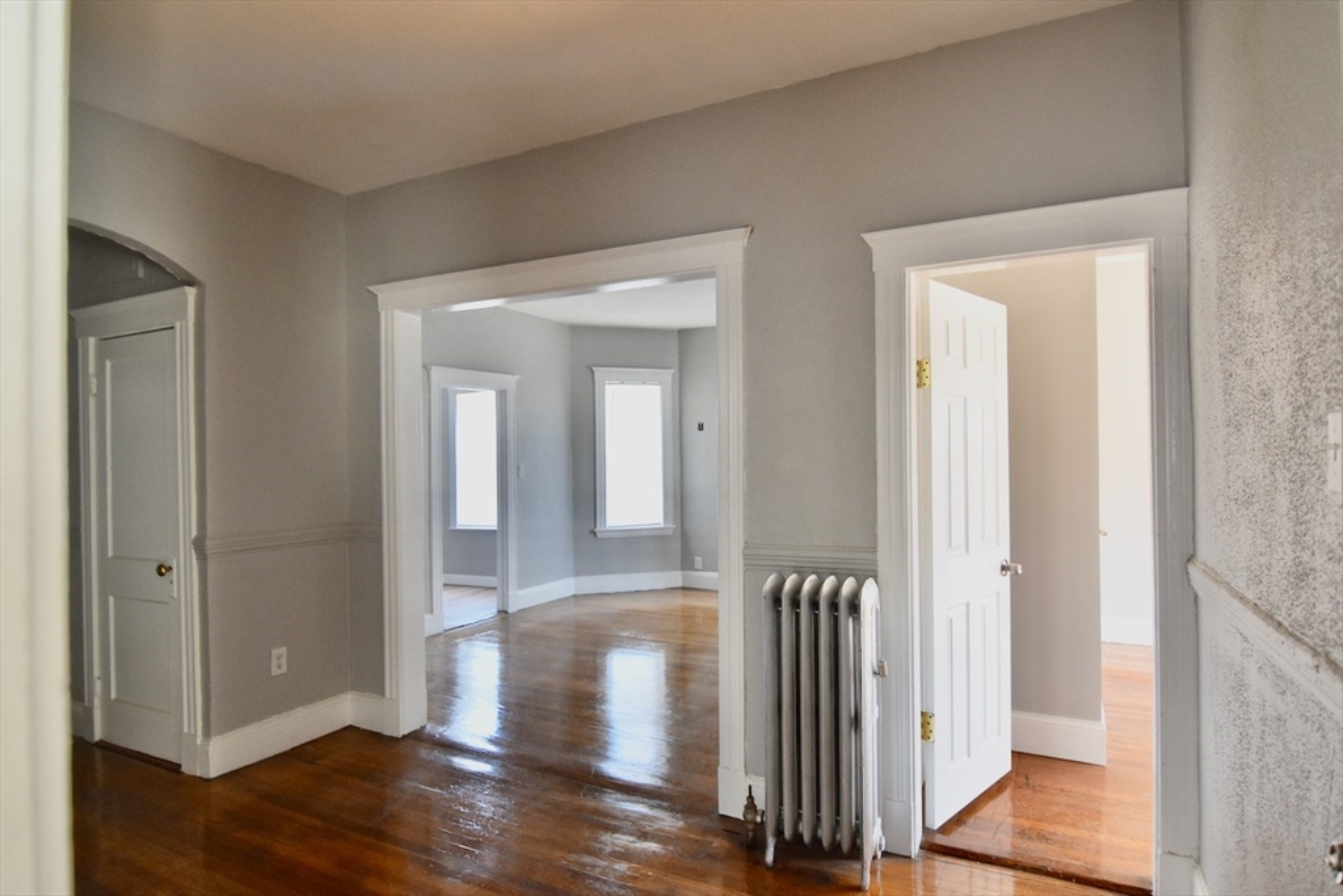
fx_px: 728
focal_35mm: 20
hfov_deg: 85.4
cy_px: 448
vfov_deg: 63.2
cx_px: 672
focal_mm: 13
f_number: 4
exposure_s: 1/60
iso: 800
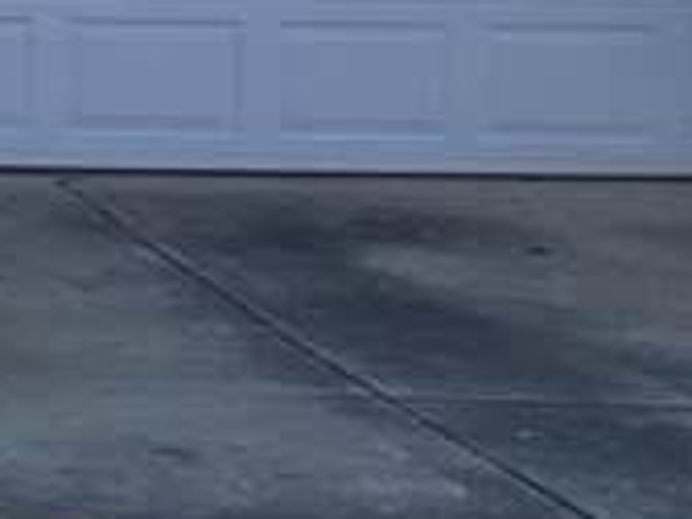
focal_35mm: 198
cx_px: -1005
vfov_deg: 7.4
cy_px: -218
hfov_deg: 9.0
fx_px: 3958
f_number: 1.8
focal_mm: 4.25
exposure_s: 1/1193
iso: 32
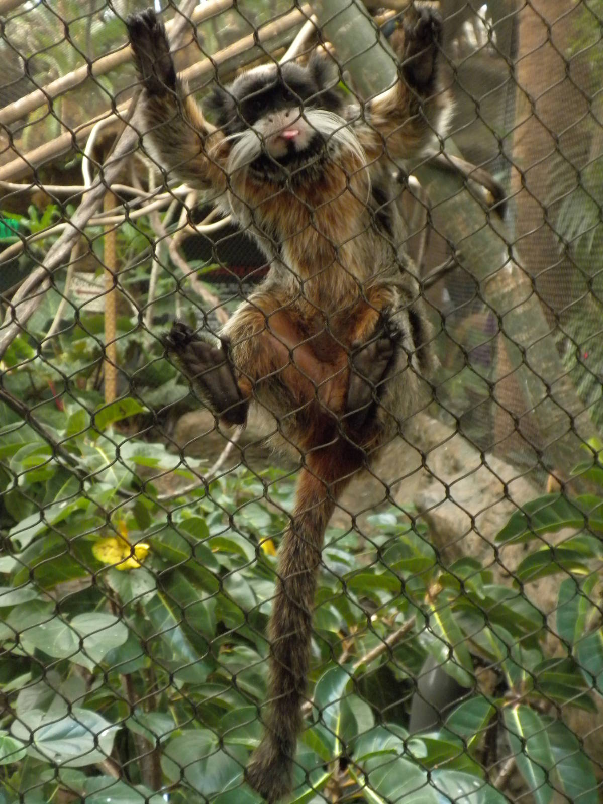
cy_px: 402
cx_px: 302
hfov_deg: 28.0
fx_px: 1208
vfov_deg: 36.8
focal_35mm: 52
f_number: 4.3
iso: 400
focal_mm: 9.1
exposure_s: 1/49.6
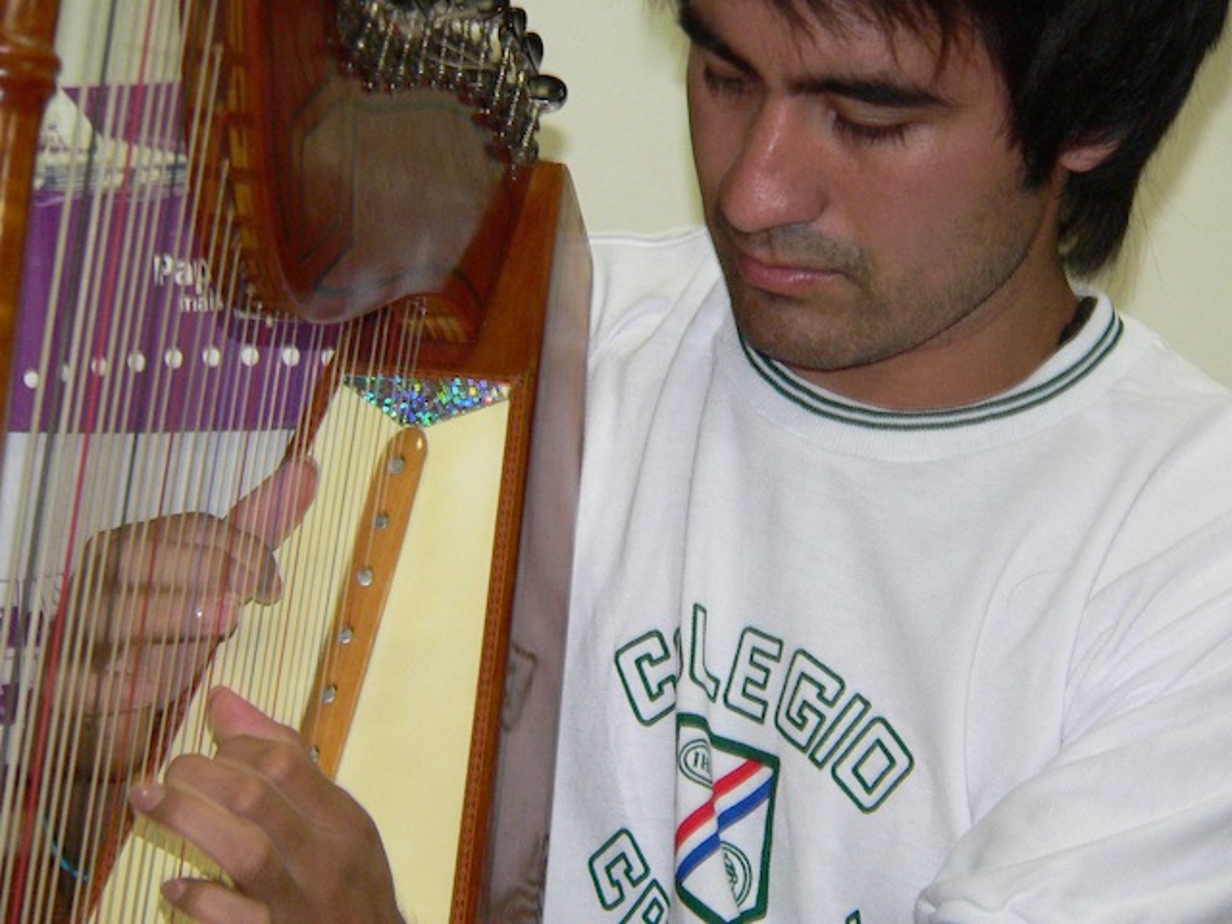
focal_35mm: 266
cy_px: 462
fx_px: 9467
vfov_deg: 5.6
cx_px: 616
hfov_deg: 7.4
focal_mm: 44.3
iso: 400
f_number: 2.8
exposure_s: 1/60
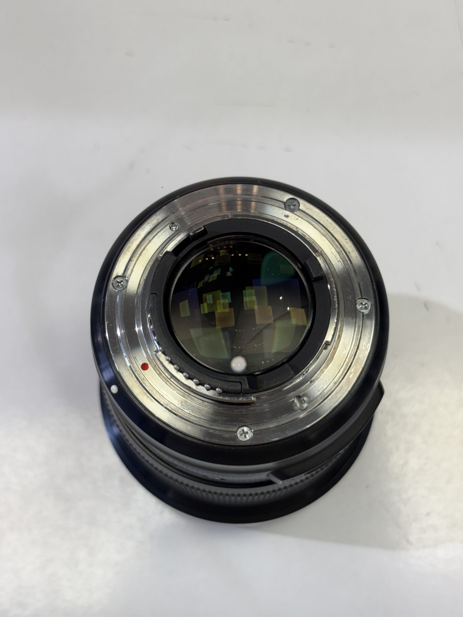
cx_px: 232
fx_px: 927
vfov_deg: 36.8
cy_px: 308
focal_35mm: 52
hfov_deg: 28.0
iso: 25
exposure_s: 1/50
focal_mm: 5.96
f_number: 1.6
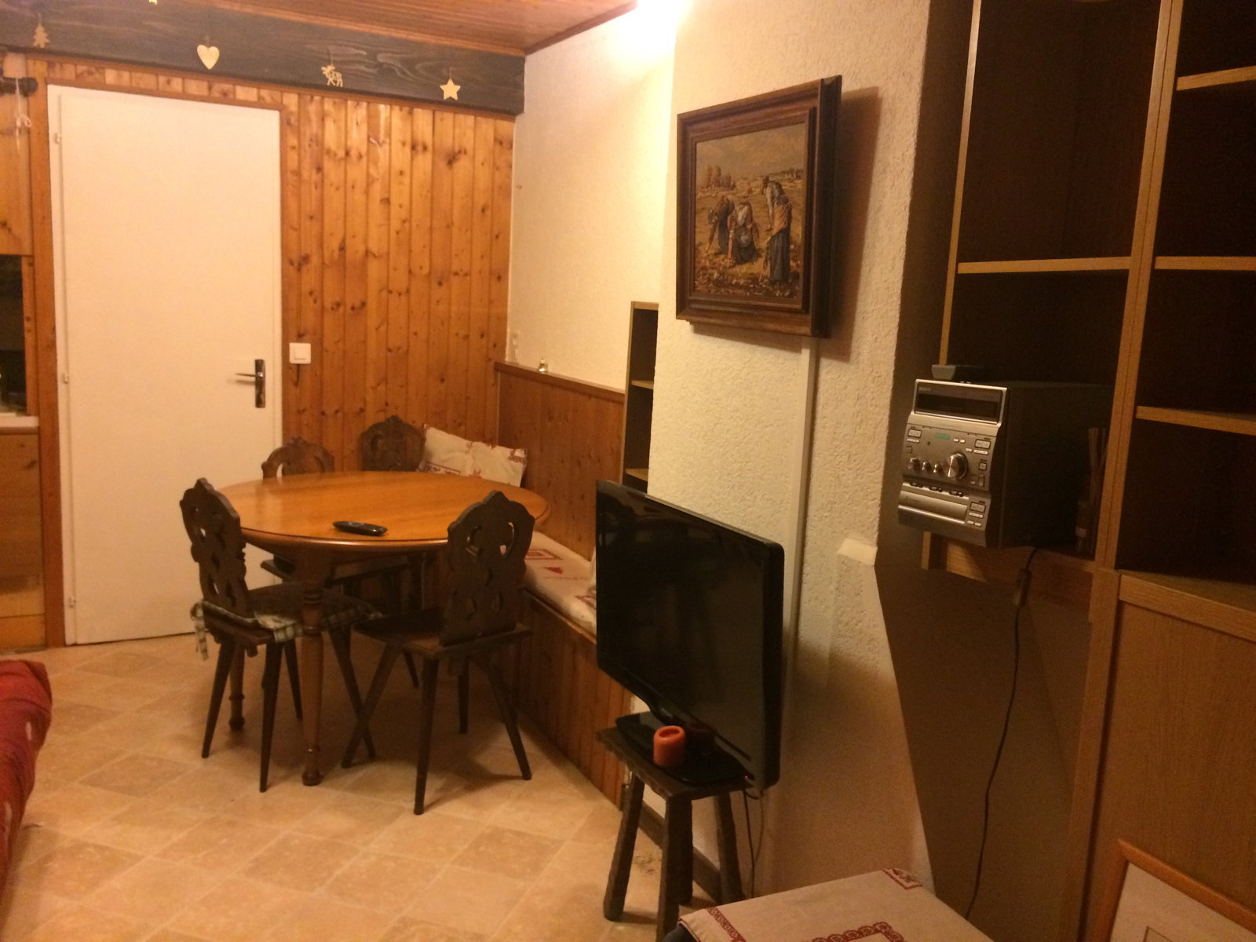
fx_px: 1052
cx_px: 628
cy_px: 471
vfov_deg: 48.2
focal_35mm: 29
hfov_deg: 61.7
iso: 250
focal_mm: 4.15
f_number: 2.2
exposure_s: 1/17
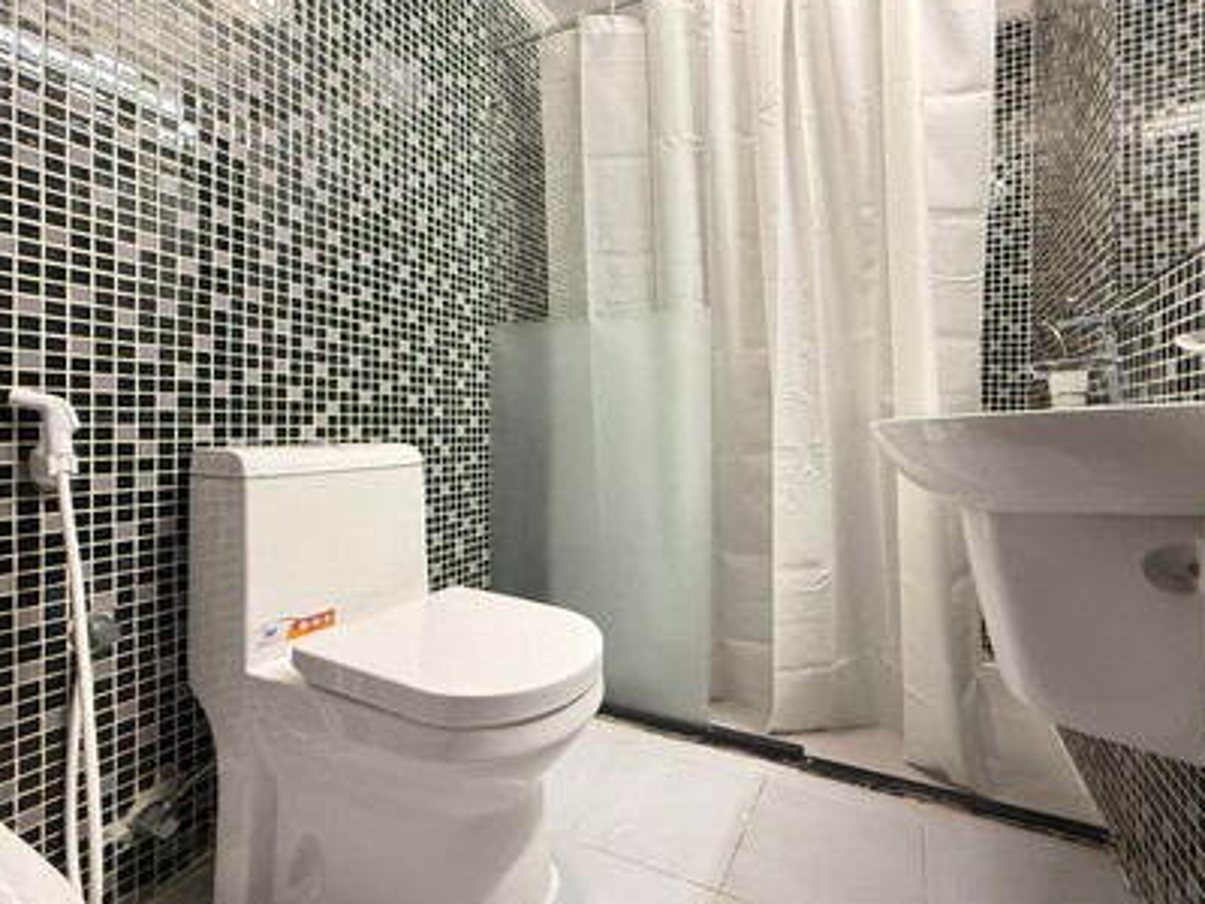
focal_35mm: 16
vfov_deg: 78.1
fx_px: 557
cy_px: 429
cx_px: 676
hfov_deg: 94.0
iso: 640
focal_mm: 2.22
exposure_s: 1/100
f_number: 2.2
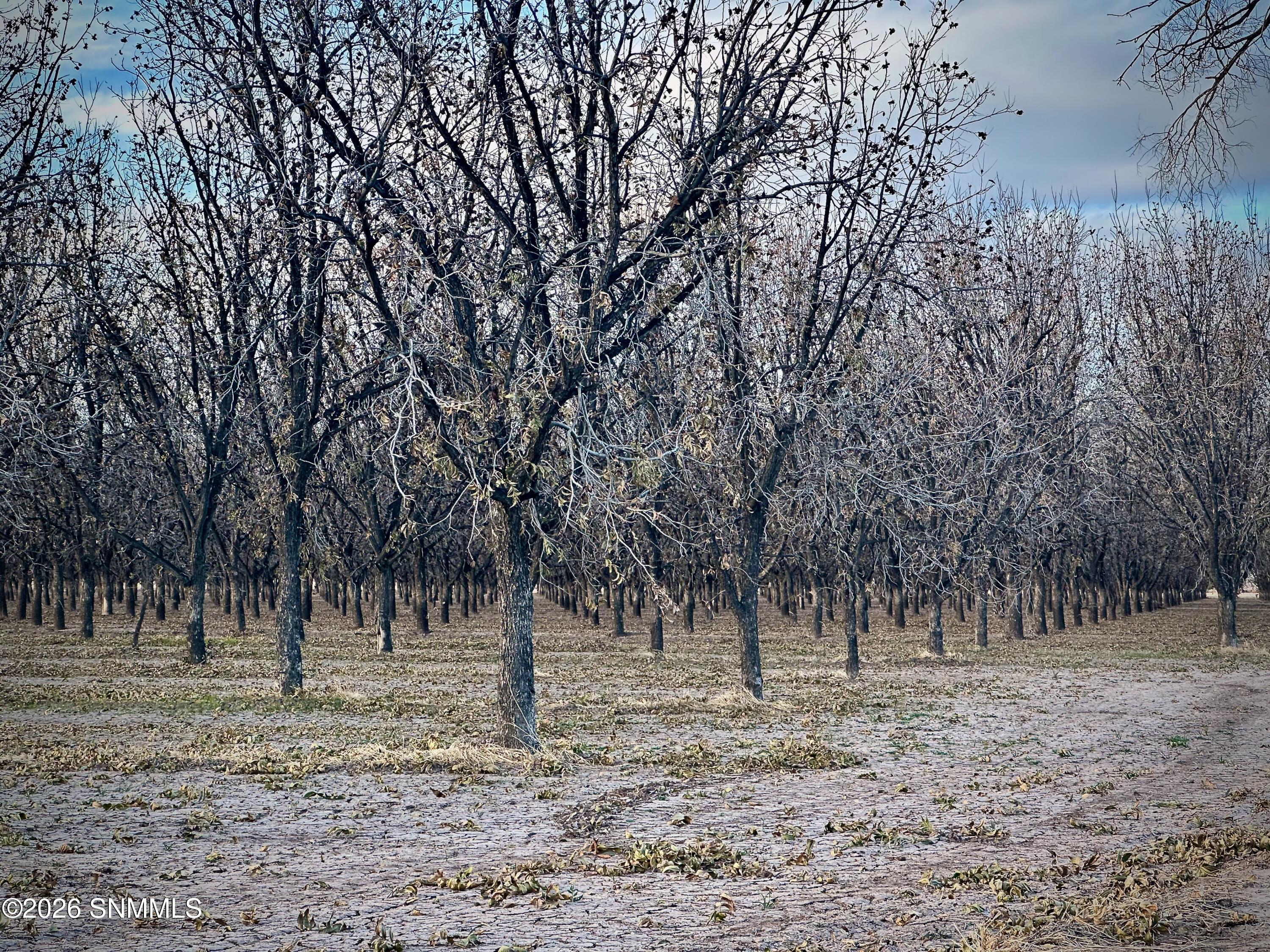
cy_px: 476
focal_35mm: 77
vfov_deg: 19.1
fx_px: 2825
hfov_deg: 25.3
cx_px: 635
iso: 32
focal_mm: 9
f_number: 2.8
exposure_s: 1/110
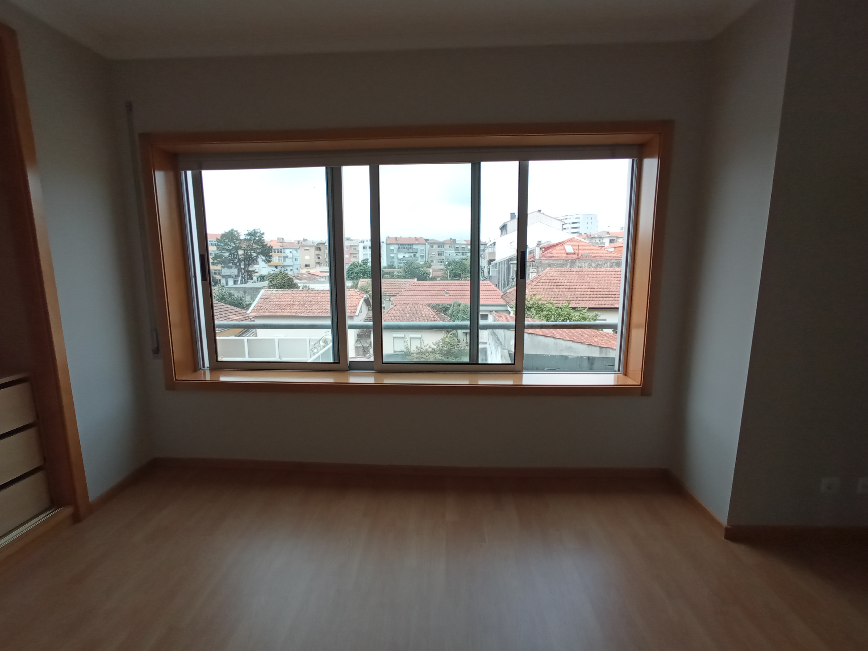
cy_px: 326
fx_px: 376
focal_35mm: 15
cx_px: 434
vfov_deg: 81.7
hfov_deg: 98.2
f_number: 2.2
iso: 111
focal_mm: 1.65
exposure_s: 1/324
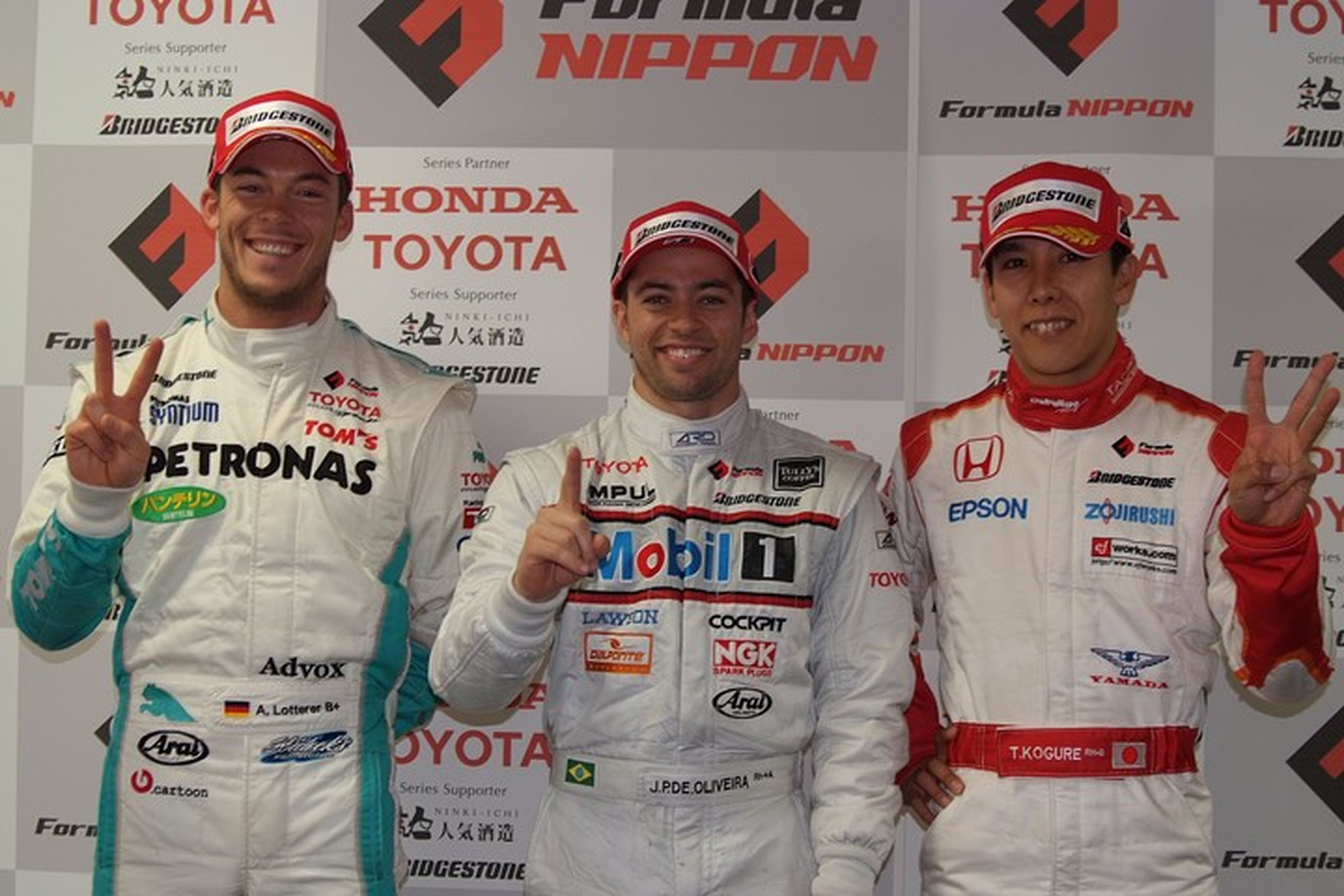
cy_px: 448
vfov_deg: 31.9
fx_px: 1568
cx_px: 672
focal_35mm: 42
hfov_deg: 46.4
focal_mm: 28
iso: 100
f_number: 2.8
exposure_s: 1/60
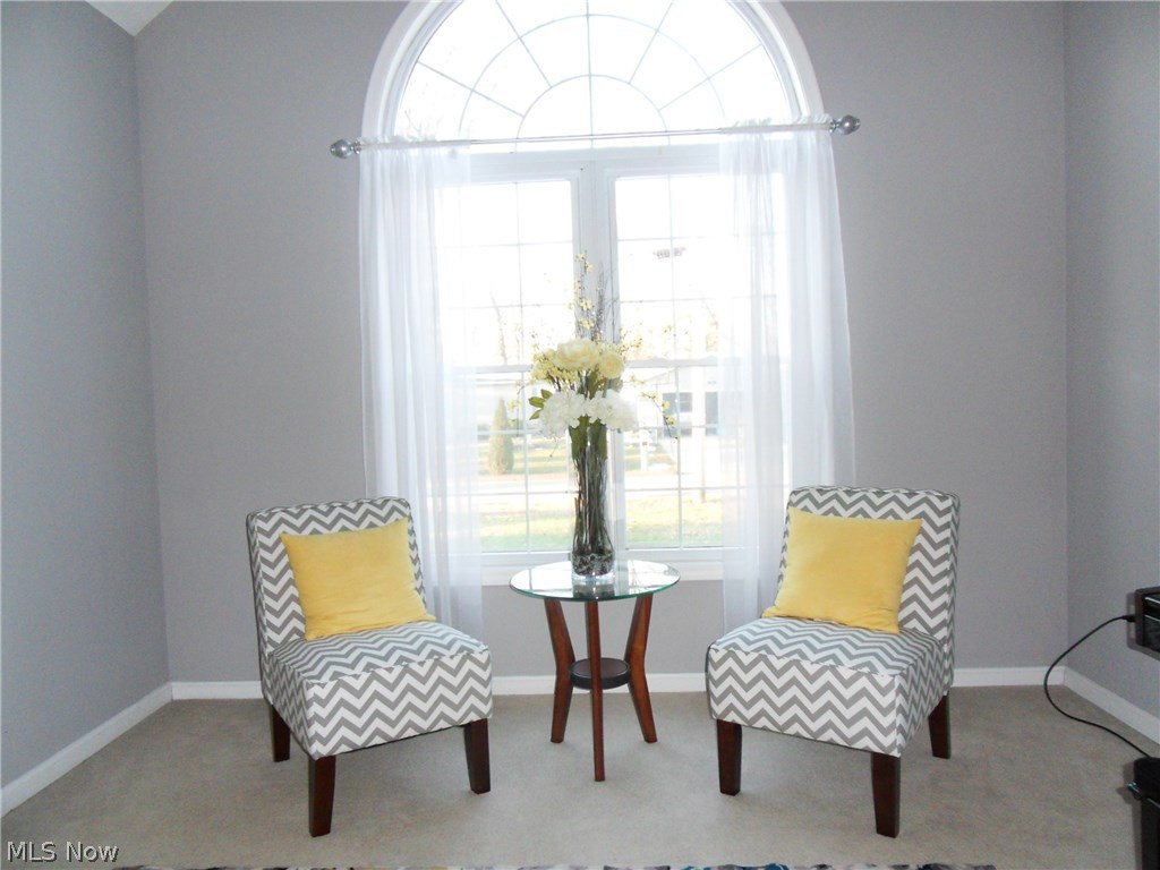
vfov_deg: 56.8
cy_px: 435
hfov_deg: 71.6
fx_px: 804
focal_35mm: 24
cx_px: 580
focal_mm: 4.2
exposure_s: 1/45
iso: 240
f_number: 3.3
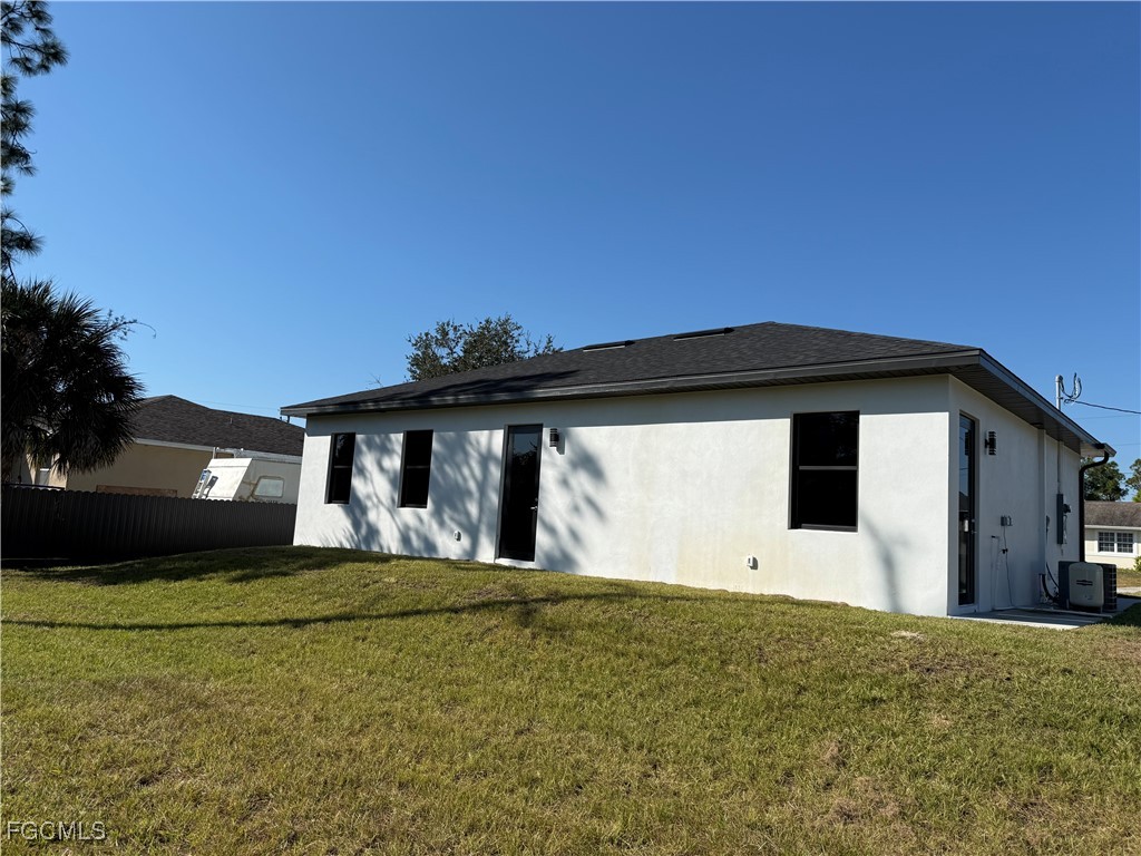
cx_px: 570
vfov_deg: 56.8
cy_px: 428
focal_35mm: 24
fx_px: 791
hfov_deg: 71.6
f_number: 1.78
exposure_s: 1/6173
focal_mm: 6.76
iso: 80
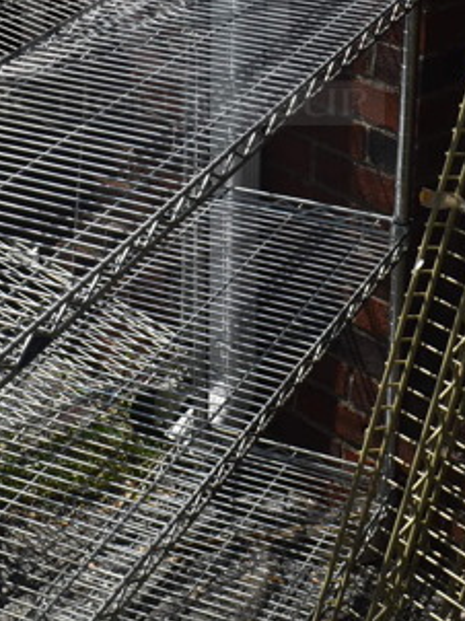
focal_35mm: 96
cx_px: 156
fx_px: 1722
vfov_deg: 19.9
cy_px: 17
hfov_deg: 15.4
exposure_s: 1/400
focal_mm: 22
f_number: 10
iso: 100
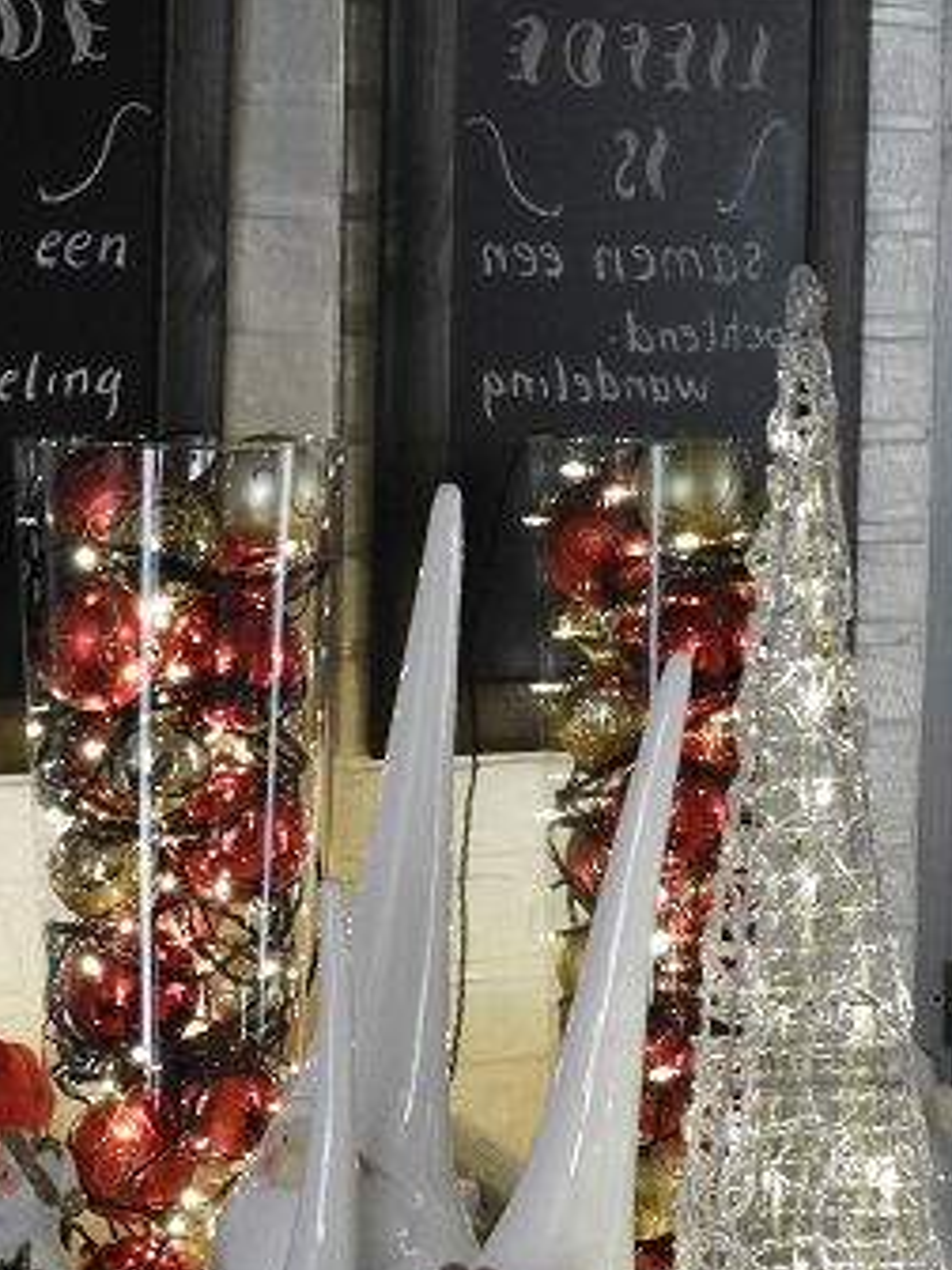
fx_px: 4327
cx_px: 329
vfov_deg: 16.6
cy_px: 866
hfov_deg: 12.5
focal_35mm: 118
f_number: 4.5
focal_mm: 14.3
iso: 800
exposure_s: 1/30
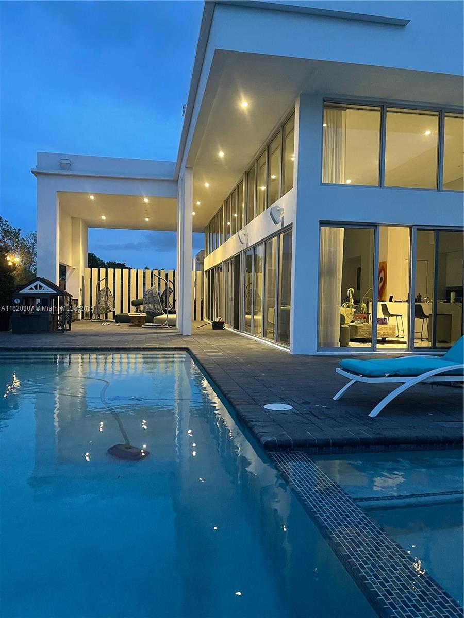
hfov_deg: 53.1
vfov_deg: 67.3
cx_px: 232
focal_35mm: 26
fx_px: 465
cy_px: 309
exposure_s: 1/30
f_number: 1.6
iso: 800
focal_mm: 5.1
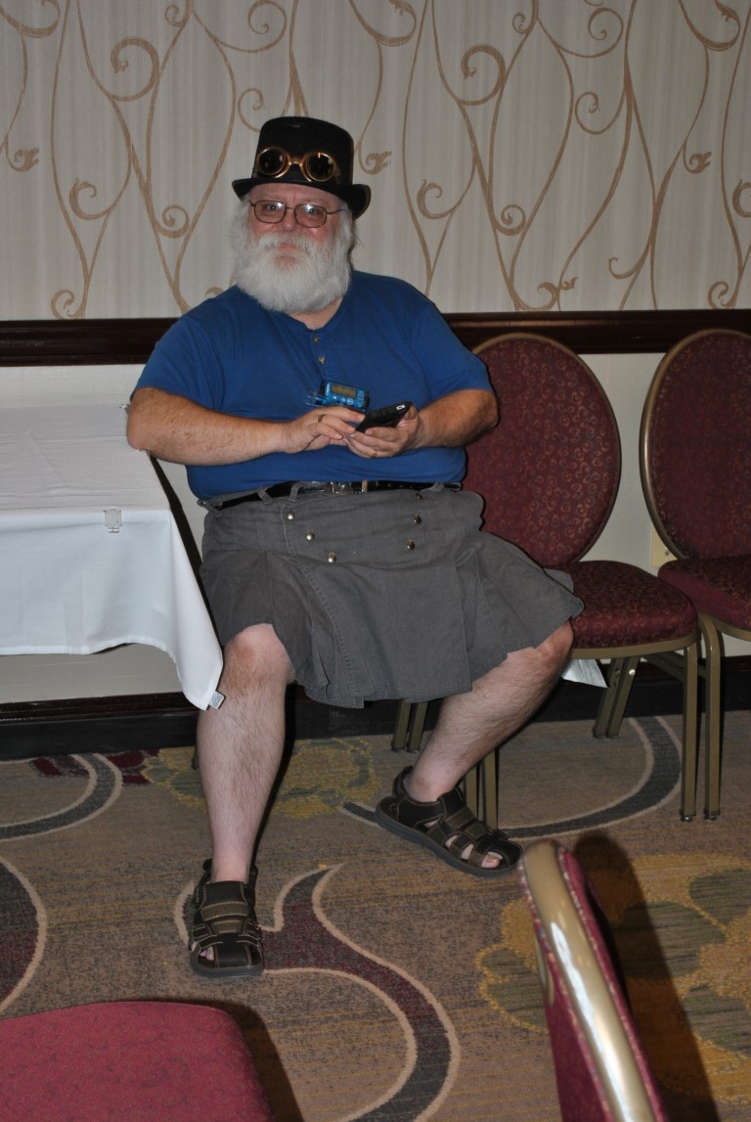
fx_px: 1872
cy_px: 561
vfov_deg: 33.4
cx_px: 376
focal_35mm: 60
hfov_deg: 22.7
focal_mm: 40
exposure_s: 1/60
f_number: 5.3
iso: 200
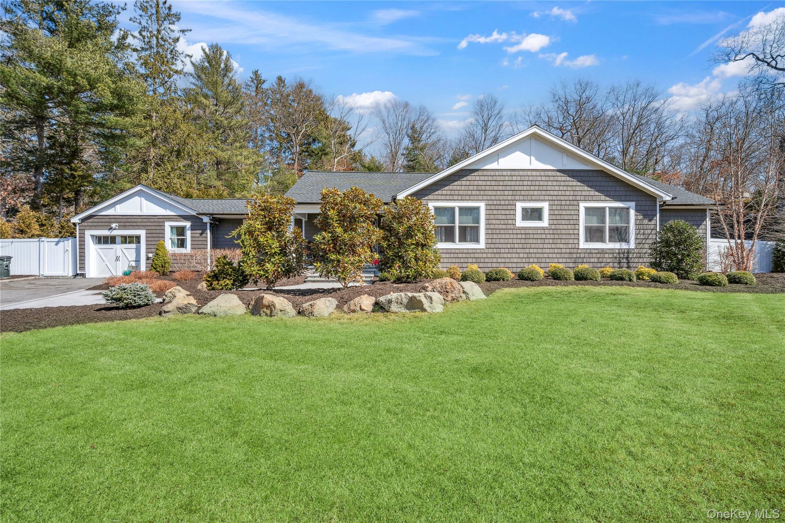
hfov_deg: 96.7
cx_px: 392
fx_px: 349
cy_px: 262
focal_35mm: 16
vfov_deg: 73.7
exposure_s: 1/800
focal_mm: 16
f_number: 4
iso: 125
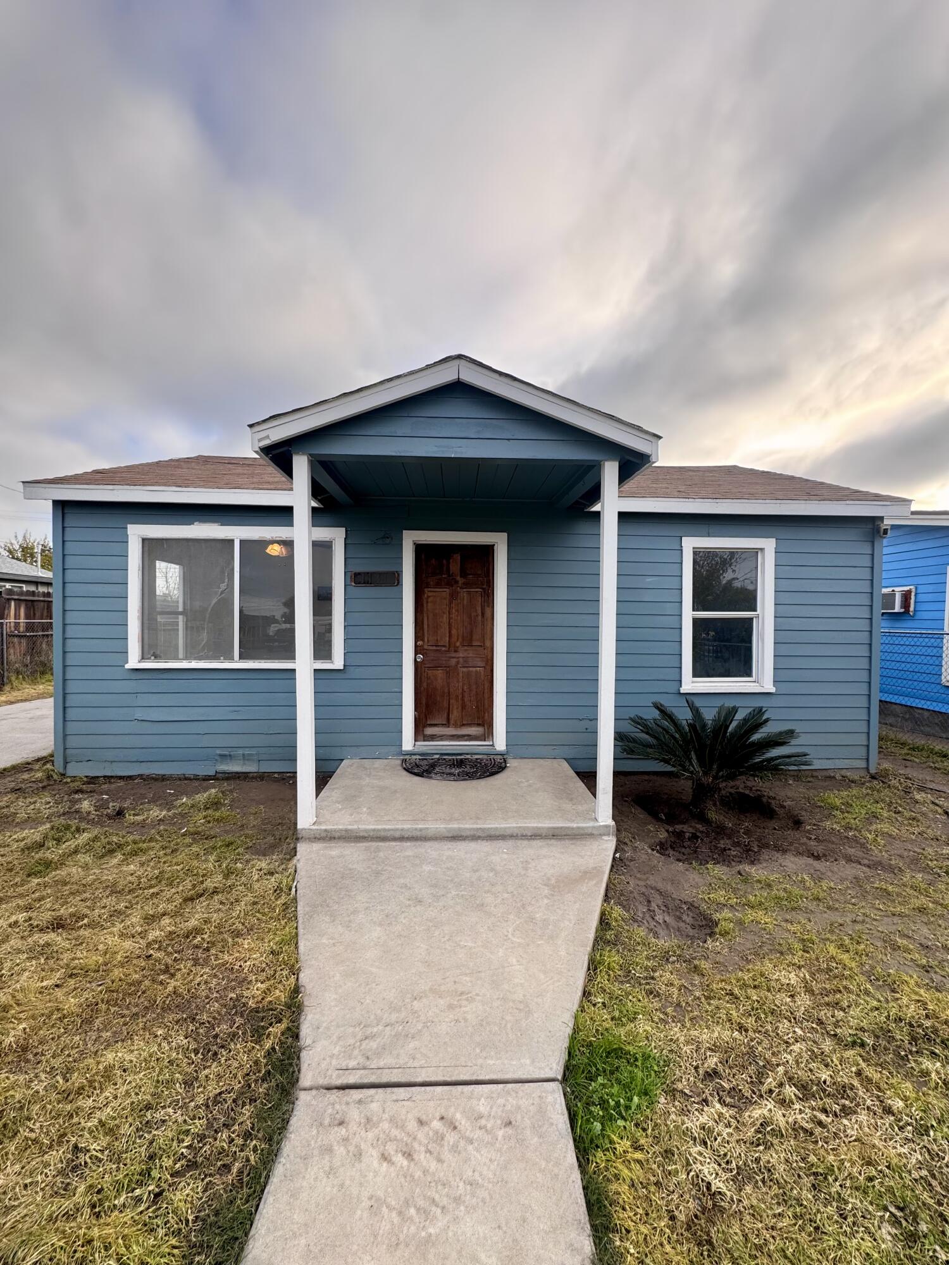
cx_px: 474
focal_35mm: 14
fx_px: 512
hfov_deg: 85.7
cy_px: 632
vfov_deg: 102.1
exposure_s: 1/258
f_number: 2.2
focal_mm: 2.22
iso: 40
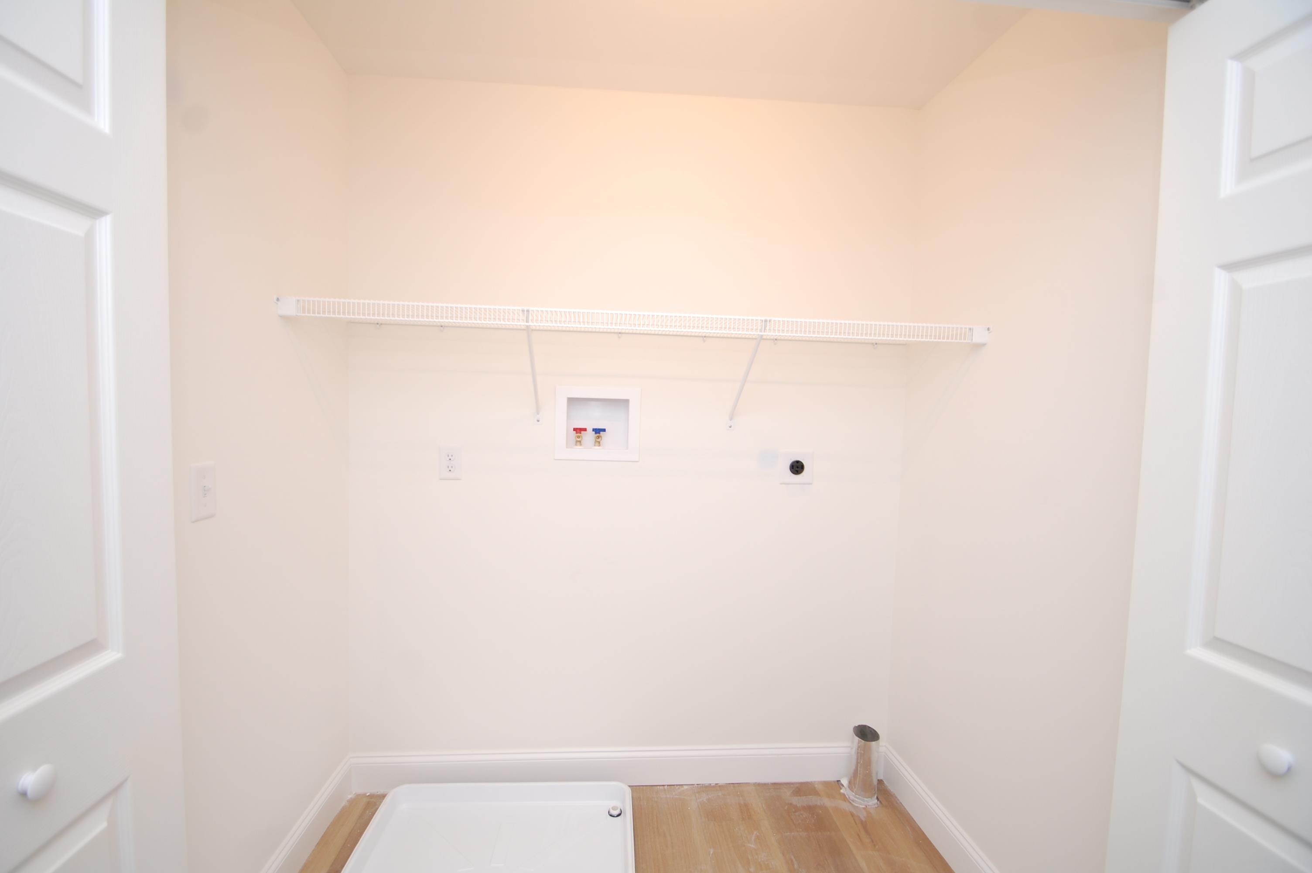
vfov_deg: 77.2
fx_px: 546
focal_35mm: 15
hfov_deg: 100.4
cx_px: 656
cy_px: 436
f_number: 4
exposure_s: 1/60
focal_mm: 10
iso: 400
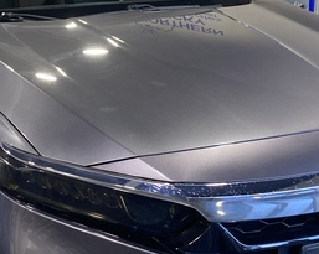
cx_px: 106
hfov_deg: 25.9
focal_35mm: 73
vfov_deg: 20.9
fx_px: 688
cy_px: 85
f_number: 1.8
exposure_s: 1/120
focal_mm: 4.25
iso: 125
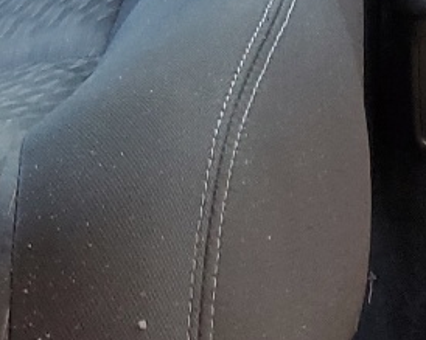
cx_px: 471
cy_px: -508
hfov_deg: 12.8
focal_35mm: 148
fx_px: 1865
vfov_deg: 9.2
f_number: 1.5
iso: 63
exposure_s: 1/60.2
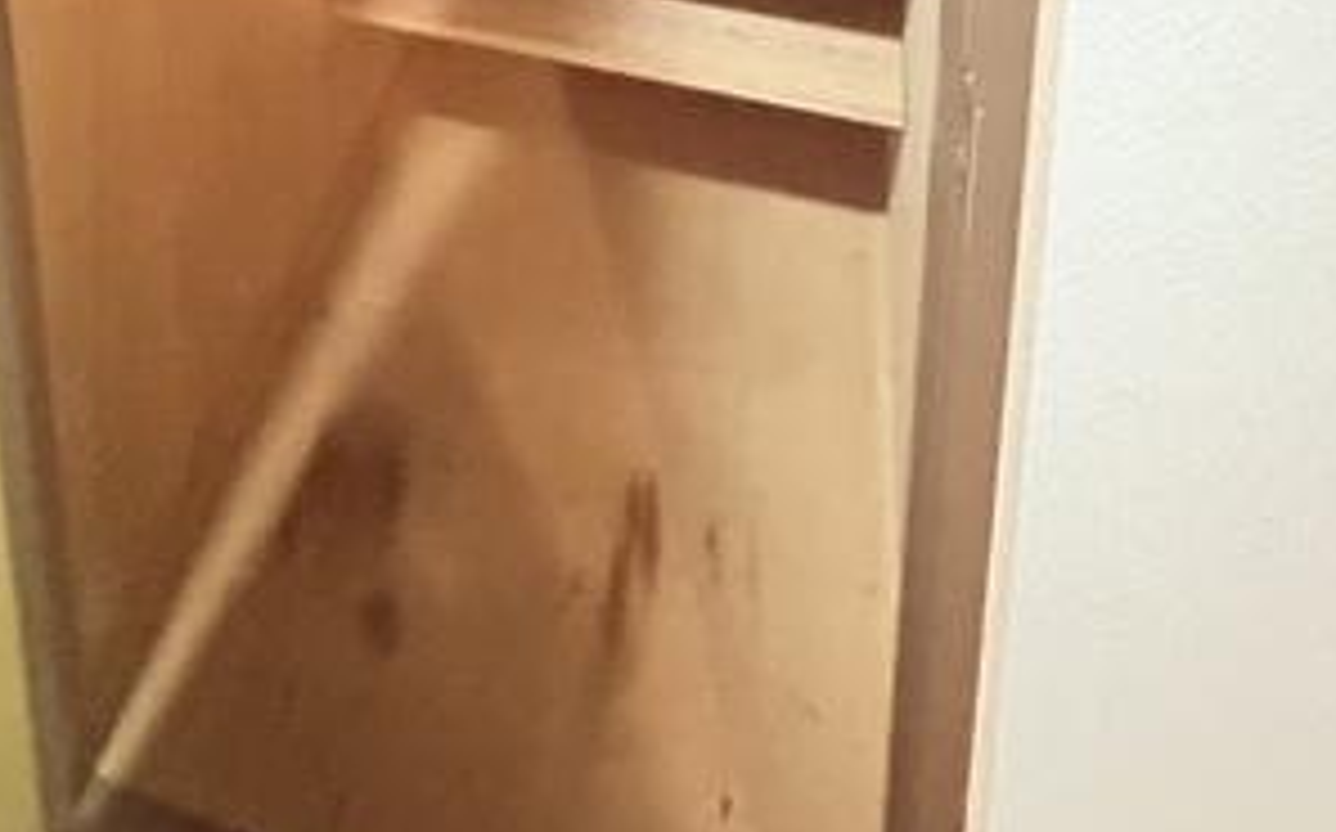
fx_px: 1273
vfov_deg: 23.6
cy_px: -571
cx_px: 475
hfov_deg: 54.5
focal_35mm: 35
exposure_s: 1/25
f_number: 2.2
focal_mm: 2.22
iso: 1250
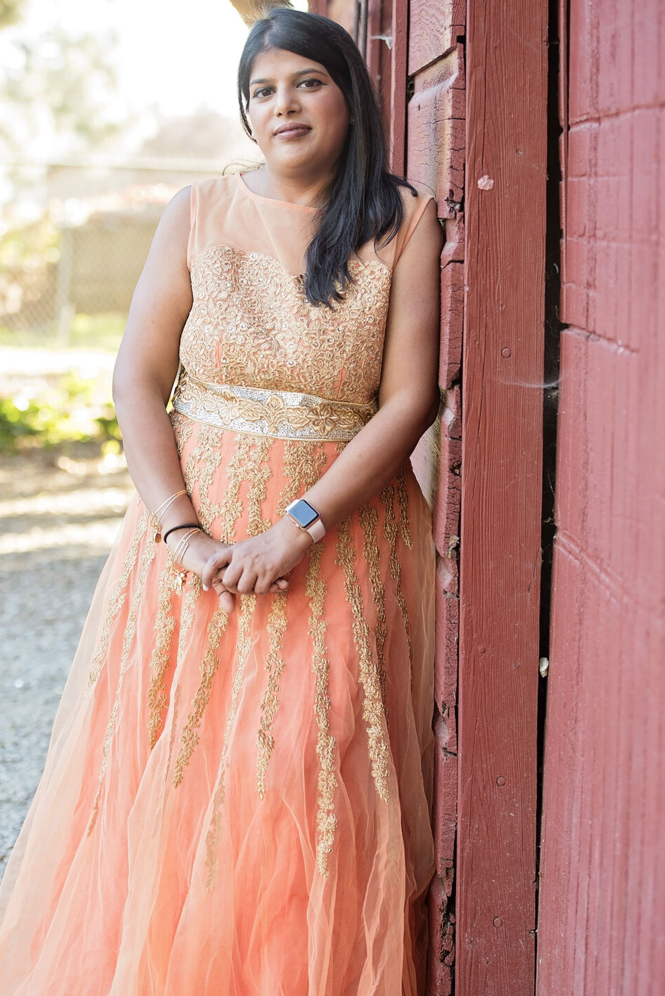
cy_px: 523
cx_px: 320
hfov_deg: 14.6
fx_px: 2601
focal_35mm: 94
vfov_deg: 21.7
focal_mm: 70
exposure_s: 1/160
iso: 400
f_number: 2.8
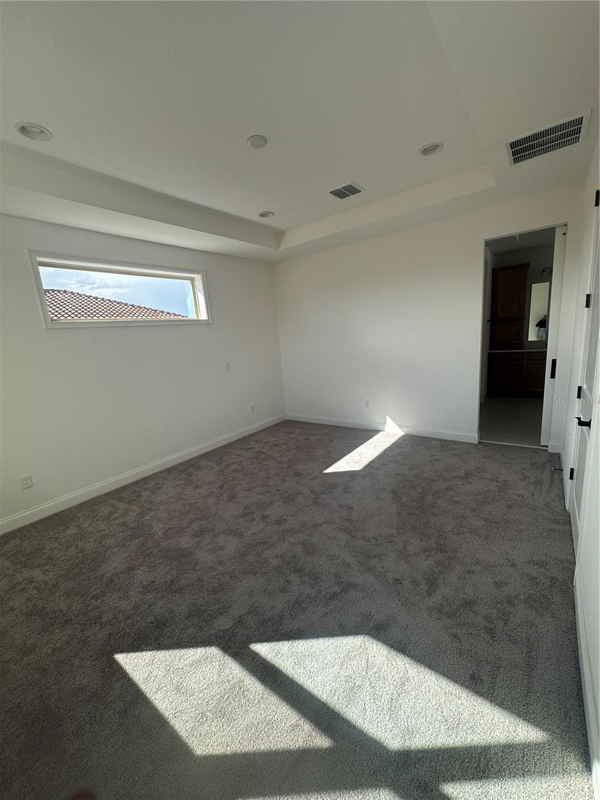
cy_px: 400
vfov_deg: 102.1
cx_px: 300
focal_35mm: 14
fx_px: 324
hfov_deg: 85.7
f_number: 2.2
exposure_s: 1/234
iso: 40
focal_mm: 2.22
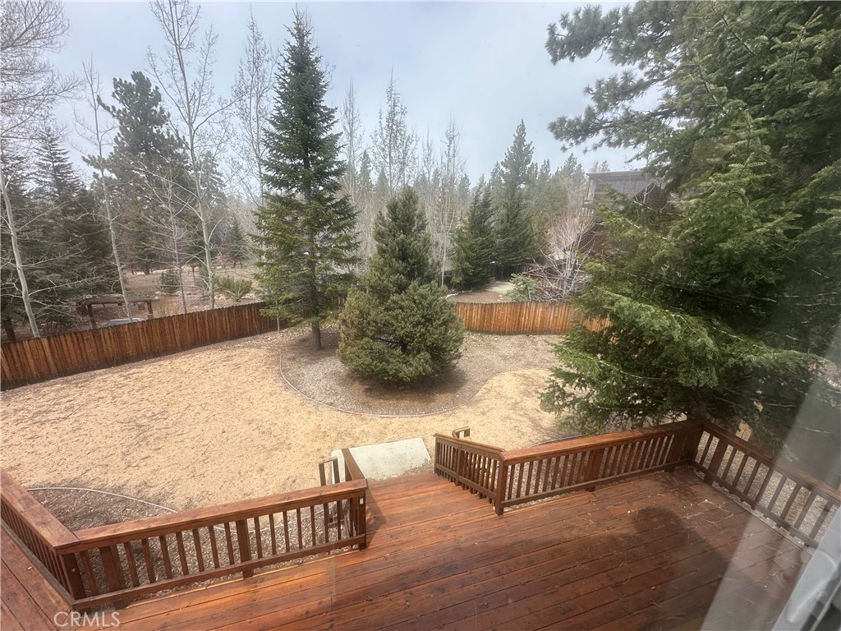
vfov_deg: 85.7
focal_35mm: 14
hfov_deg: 102.1
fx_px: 340
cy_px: 316
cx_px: 420
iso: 40
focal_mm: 2.22
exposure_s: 1/888
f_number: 2.2
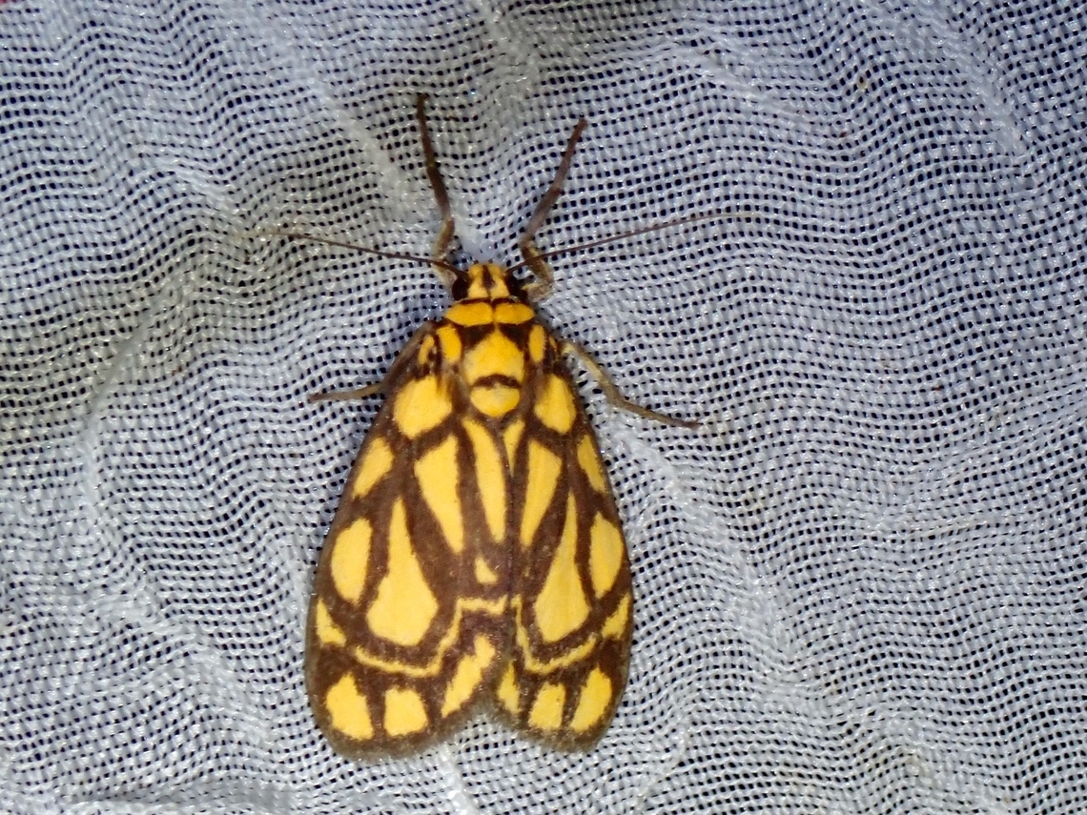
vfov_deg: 14.8
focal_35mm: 100
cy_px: 408
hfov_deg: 19.6
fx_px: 3140
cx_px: 544
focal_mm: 18
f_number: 6.3
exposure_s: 1/320
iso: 200
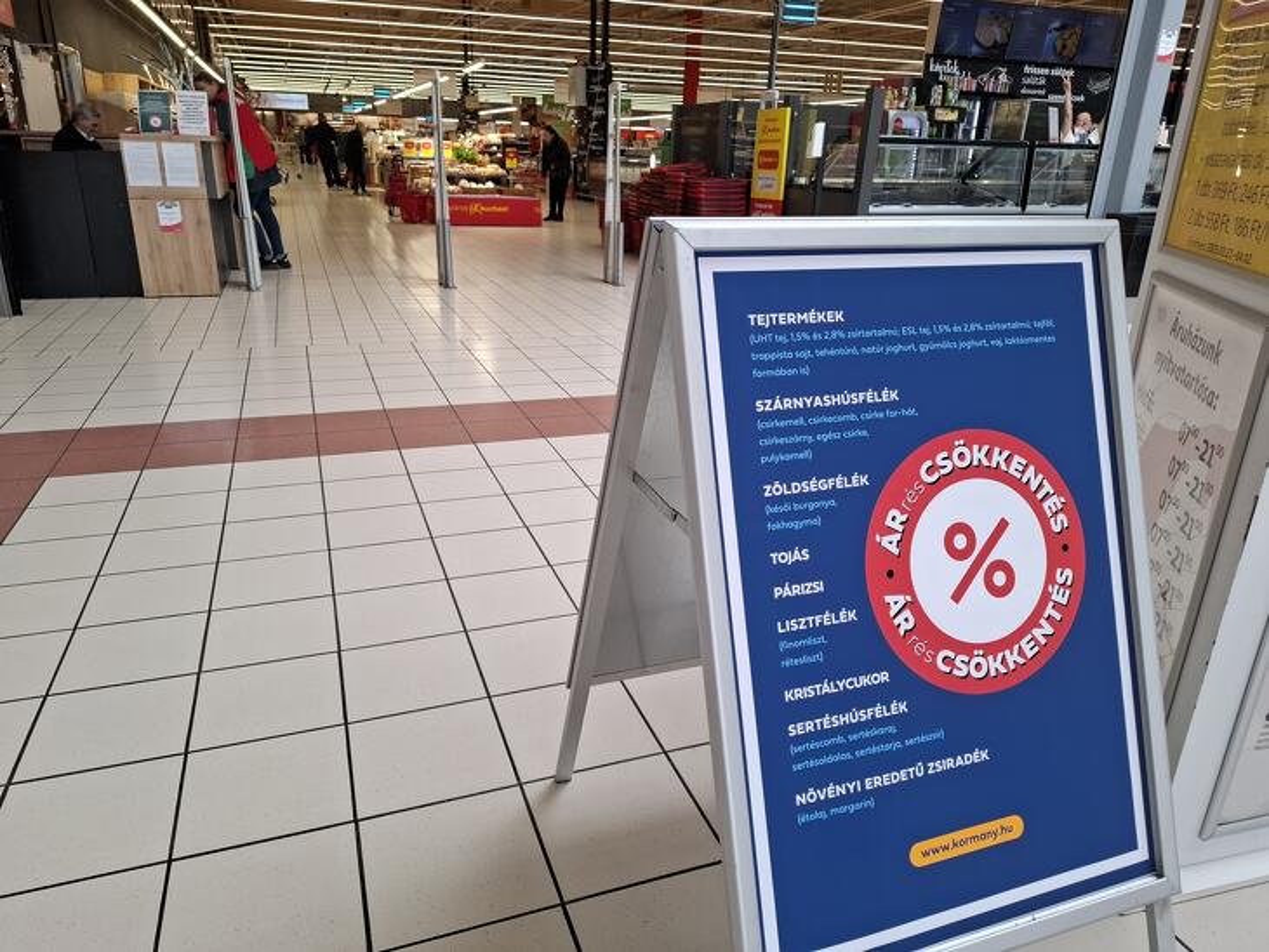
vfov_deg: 58.9
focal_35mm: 23
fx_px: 843
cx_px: 634
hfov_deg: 73.9
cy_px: 476
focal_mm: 5.54
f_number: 1.8
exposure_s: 1/100
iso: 80
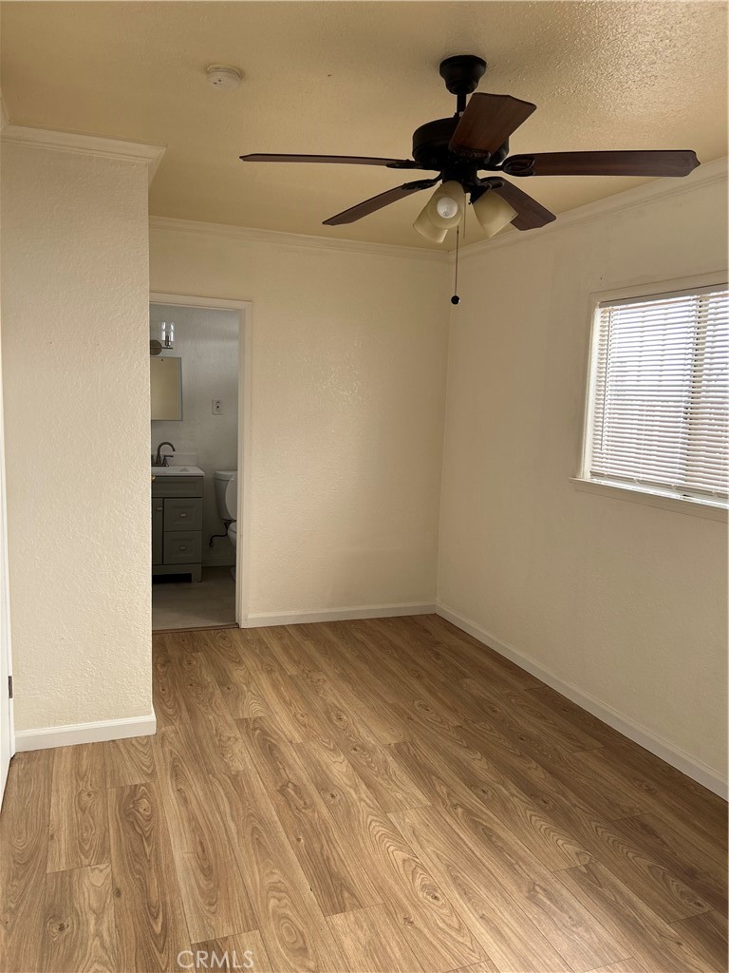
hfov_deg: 53.1
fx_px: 730
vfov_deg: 67.3
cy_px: 486
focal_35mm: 26
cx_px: 364
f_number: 1.5
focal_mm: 5.7
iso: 64
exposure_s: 1/121
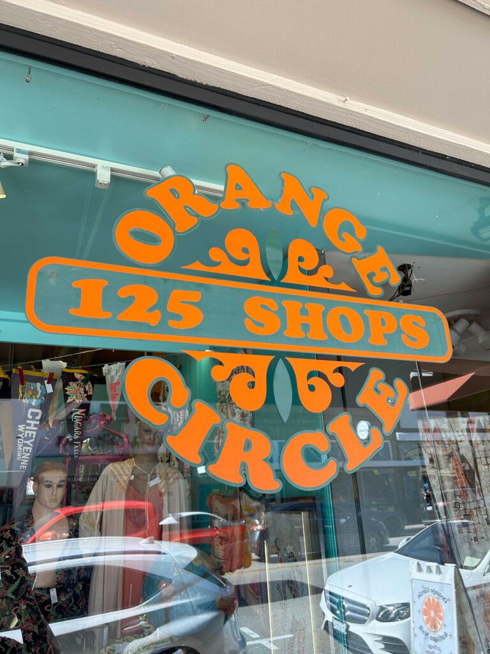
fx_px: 491
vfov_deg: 67.3
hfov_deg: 53.1
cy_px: 327
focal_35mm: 26
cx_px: 245
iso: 50
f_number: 1.5
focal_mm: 5.7
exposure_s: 1/353
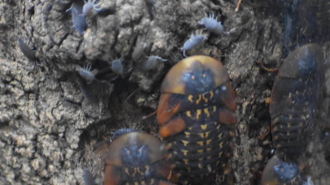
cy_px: 148
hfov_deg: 8.0
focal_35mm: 269
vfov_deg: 4.5
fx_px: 2354
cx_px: 222
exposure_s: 1/25
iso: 3200
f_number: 4.8
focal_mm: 112
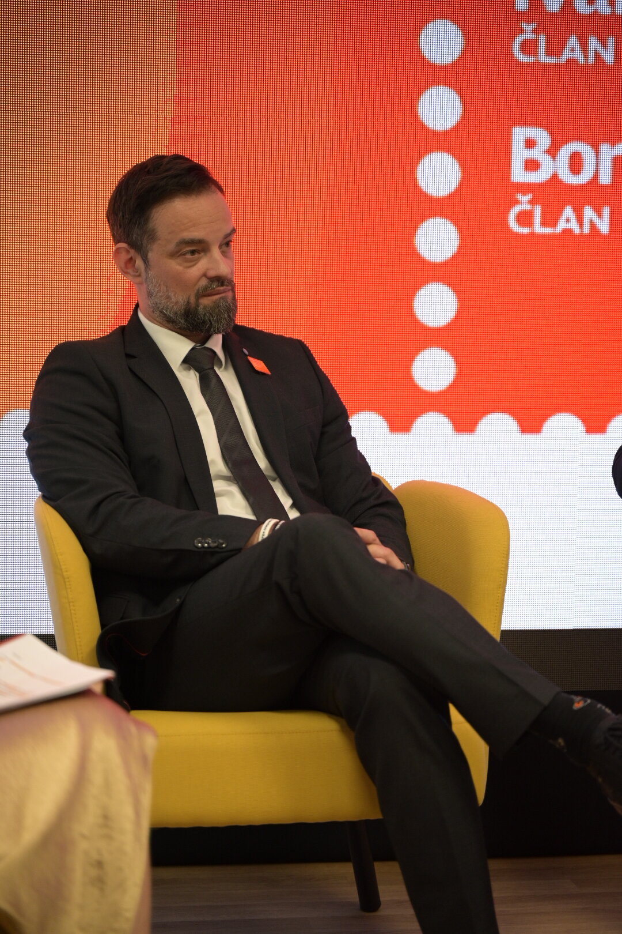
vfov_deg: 27.0
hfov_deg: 18.2
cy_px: 467
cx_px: 311
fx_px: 1944
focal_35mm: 75
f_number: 2.8
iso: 1250
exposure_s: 1/200
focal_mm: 75
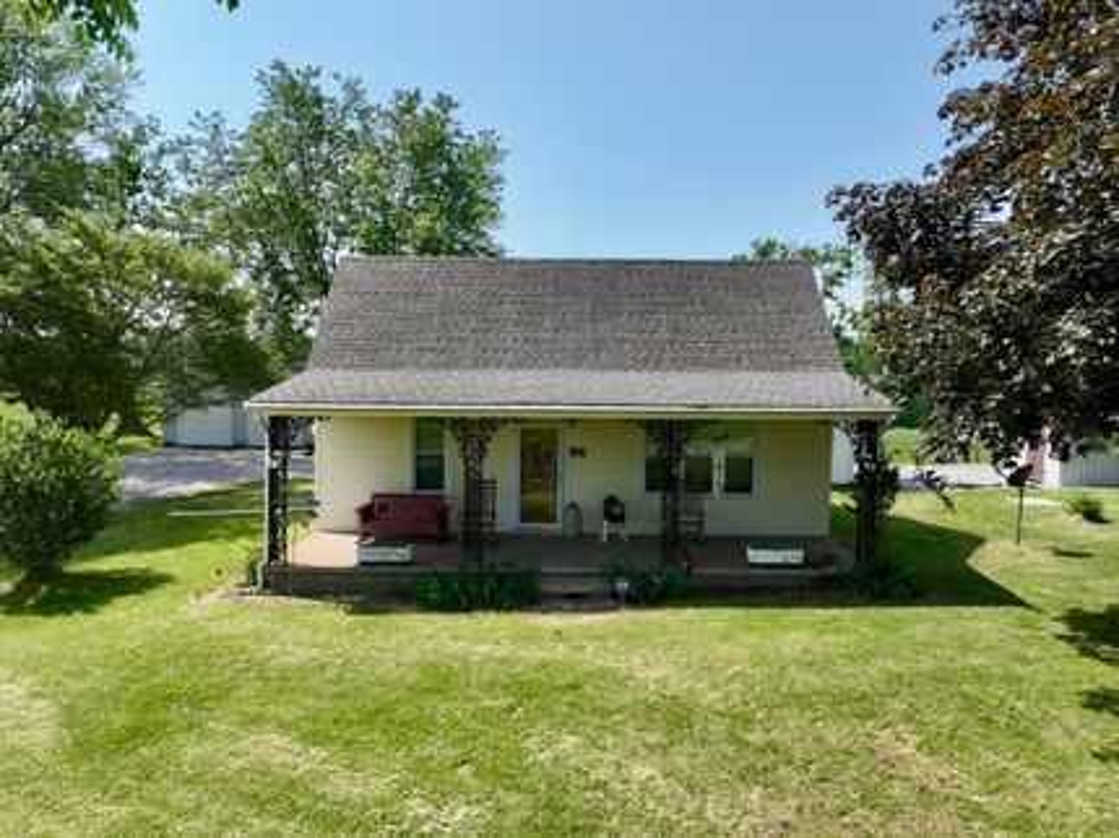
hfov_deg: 71.6
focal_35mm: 24
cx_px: 560
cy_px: 419
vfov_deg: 56.8
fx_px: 775
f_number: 2.8
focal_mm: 12.29
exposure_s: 1/2000
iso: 120
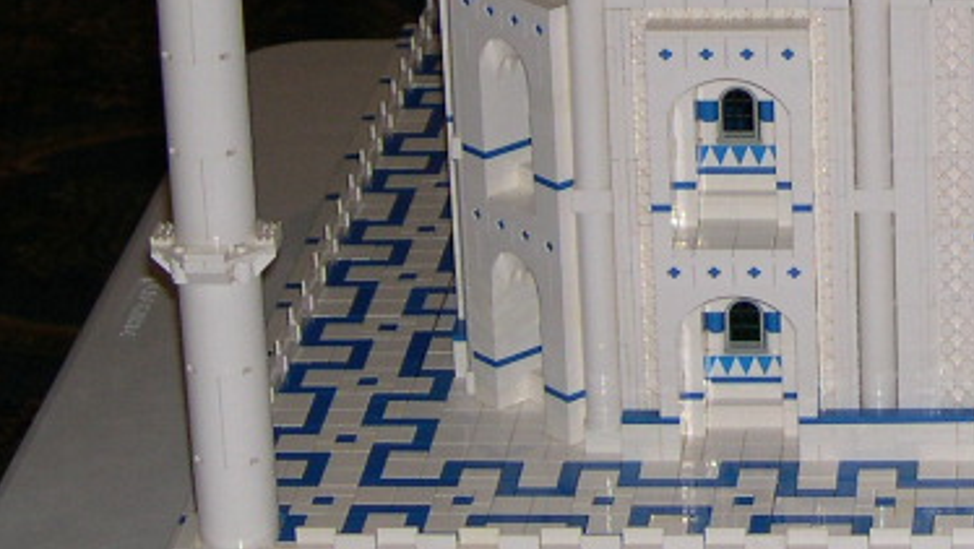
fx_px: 4006
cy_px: -138
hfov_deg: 13.5
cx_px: 1120
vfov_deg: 7.8
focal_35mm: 155
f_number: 3.2
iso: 100
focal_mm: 11.1
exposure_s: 1/60
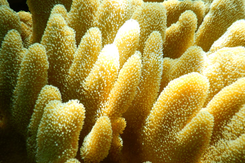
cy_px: 81
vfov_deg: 49.5
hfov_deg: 69.4
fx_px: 177
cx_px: 125
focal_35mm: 26
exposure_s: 1/800
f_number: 2.8
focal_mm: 4.3
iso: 125
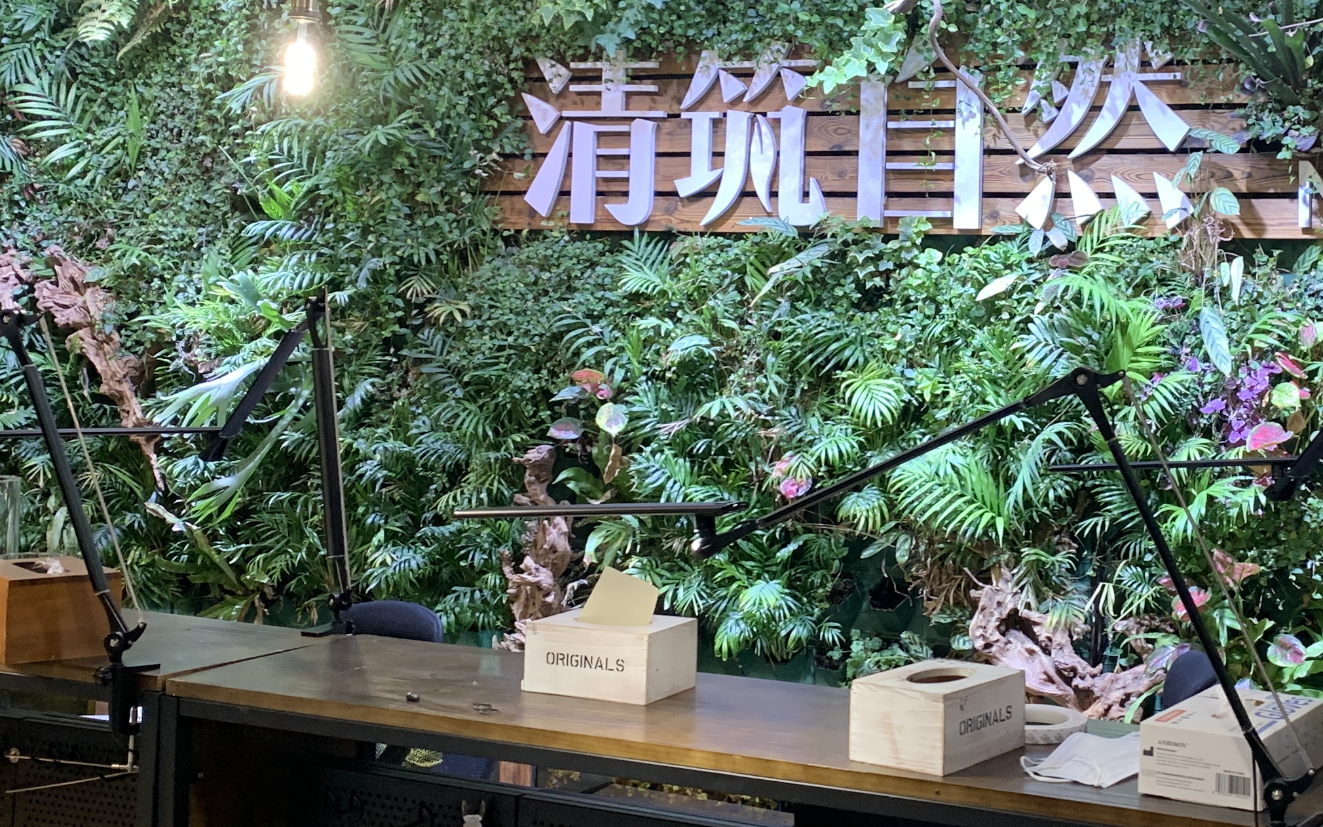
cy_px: 225
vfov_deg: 23.4
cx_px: 951
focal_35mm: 55
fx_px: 1983
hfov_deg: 36.2
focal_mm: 4.25
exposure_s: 1/48
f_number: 1.8
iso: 125
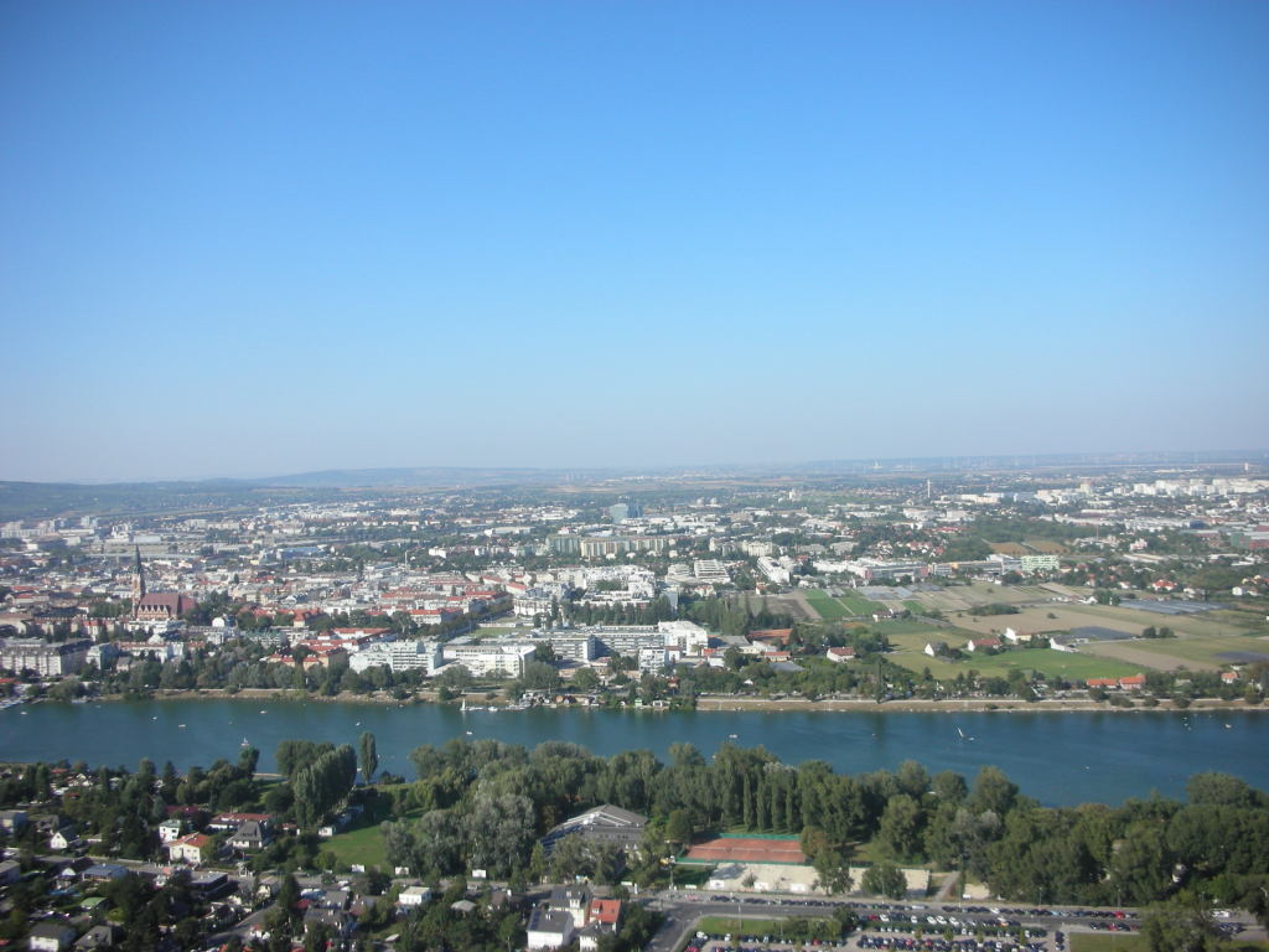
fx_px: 1283
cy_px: 476
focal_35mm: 35
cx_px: 634
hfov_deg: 52.6
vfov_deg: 40.7
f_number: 8.5
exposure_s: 1/77.6
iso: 50
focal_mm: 5.8
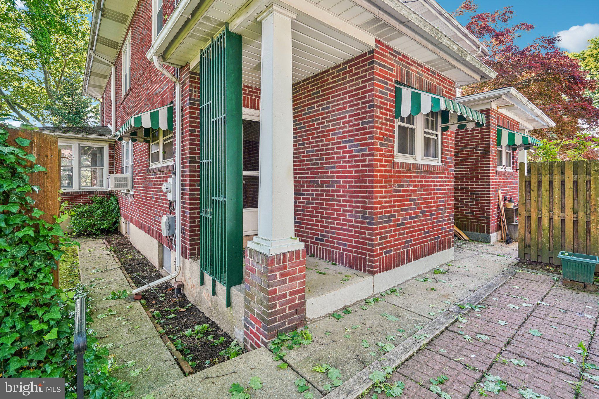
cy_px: 200
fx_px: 266
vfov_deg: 73.8
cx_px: 300
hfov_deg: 96.7
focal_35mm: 16
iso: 400
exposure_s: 1/6
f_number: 8
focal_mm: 16
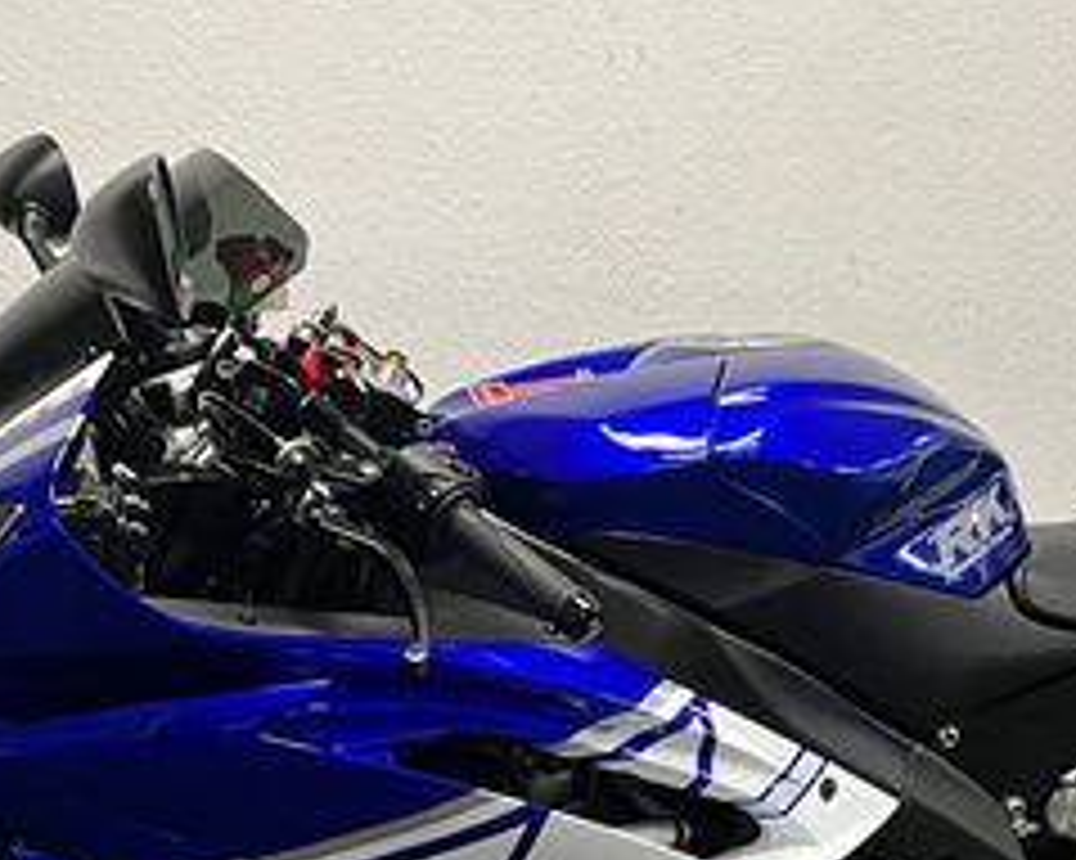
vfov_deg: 22.0
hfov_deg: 27.9
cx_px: 603
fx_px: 2165
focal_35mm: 68
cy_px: 770
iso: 80
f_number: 1.6
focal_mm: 5.1
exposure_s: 1/50
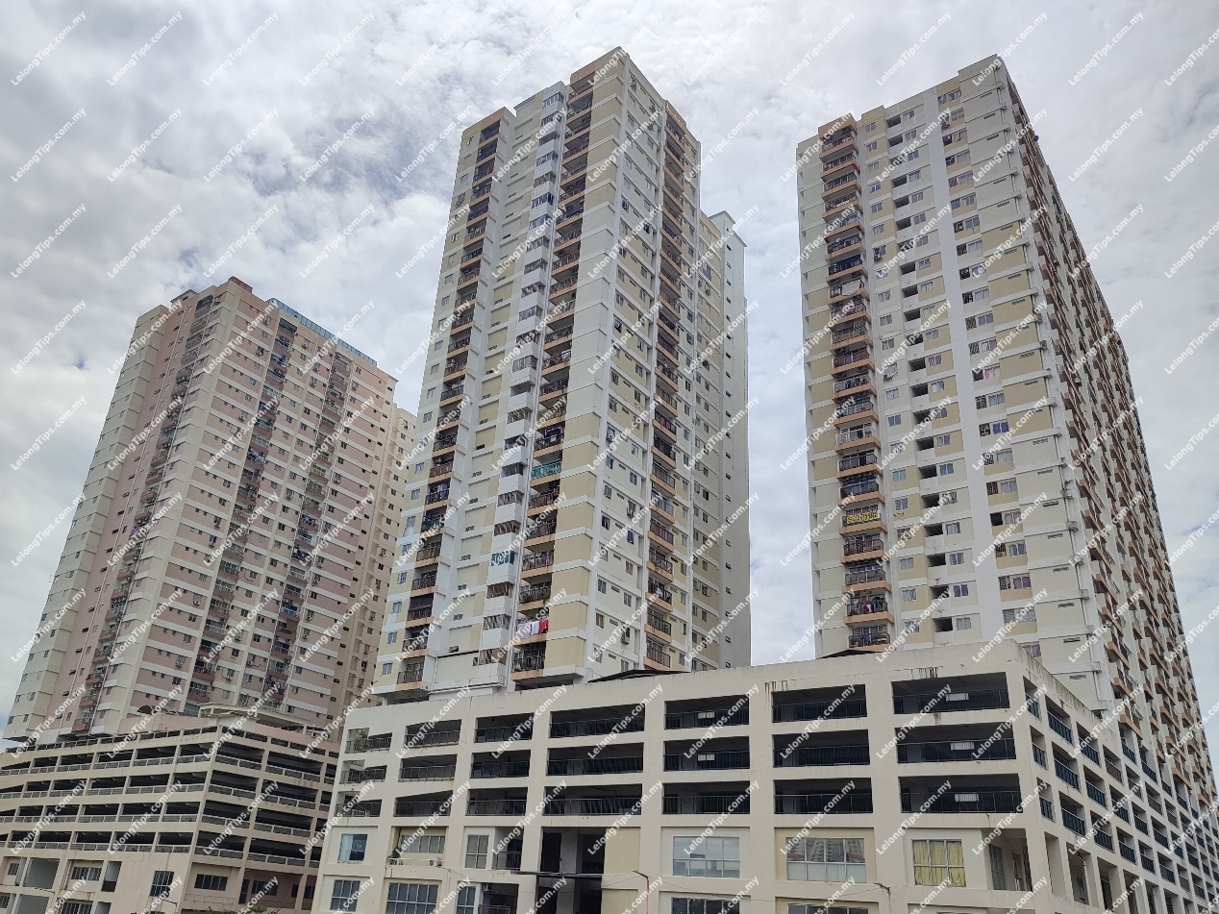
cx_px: 610
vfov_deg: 56.8
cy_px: 457
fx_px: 845
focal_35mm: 24
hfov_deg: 71.6
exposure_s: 1/1971
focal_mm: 5.89
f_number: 1.89
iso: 50
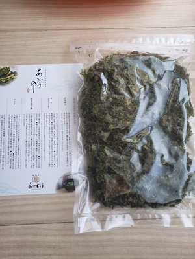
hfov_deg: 53.1
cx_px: 98
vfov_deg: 67.3
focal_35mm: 26
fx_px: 195
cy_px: 130
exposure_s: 1/100
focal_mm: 4.3
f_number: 2.4
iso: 80
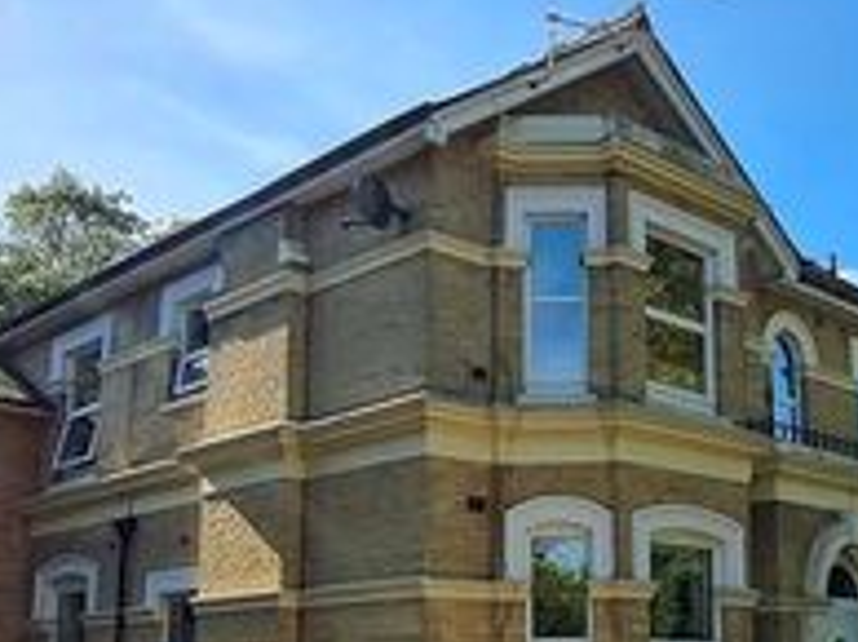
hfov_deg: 39.6
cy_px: 472
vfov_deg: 30.4
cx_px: 624
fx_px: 1164
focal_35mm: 47
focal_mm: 1.74
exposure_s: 1/1068
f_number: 2.2
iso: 50
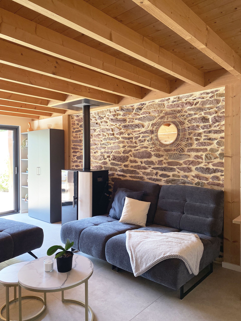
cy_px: 160
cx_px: 120
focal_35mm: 26
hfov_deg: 53.1
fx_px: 241
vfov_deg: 67.3
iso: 125
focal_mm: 4.25
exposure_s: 1/118
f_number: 1.8
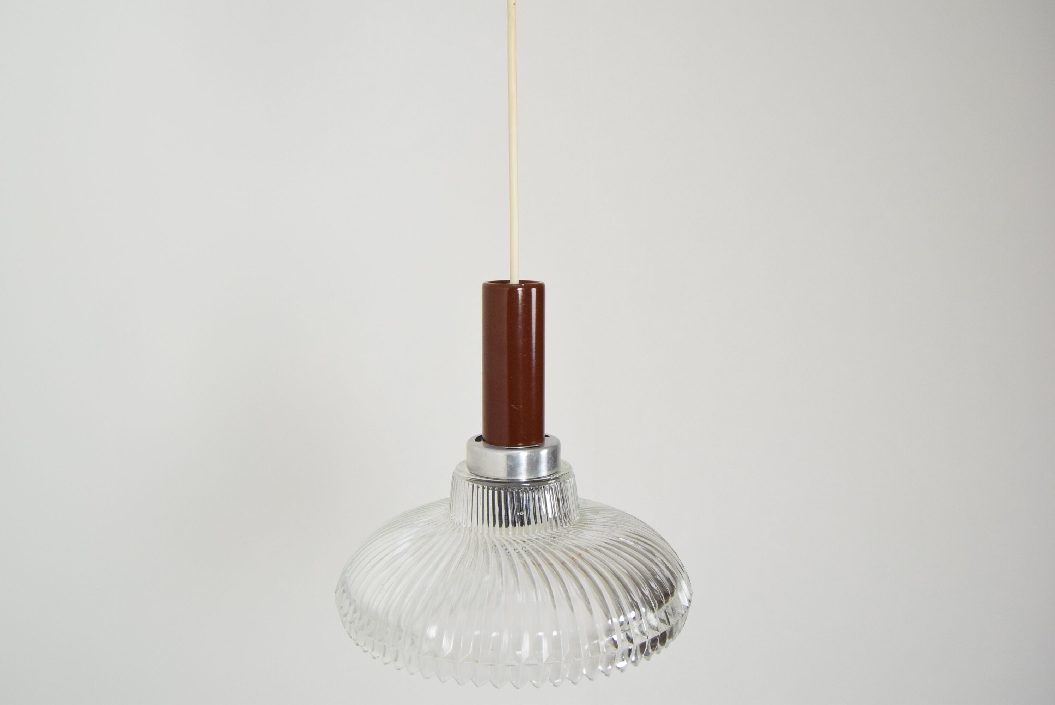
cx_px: 528
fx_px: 1012
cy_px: 352
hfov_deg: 55.1
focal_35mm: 34
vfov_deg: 38.4
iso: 1600
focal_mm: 23
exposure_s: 1/125
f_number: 5.6
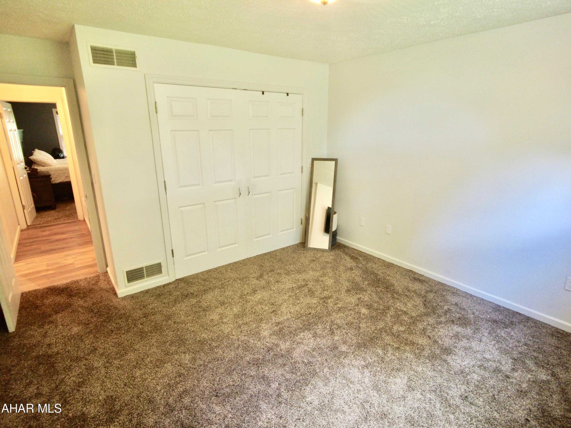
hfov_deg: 98.2
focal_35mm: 15
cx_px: 286
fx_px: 247
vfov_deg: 81.7
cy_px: 214
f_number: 1.8
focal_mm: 3.2
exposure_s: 1/10
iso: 400
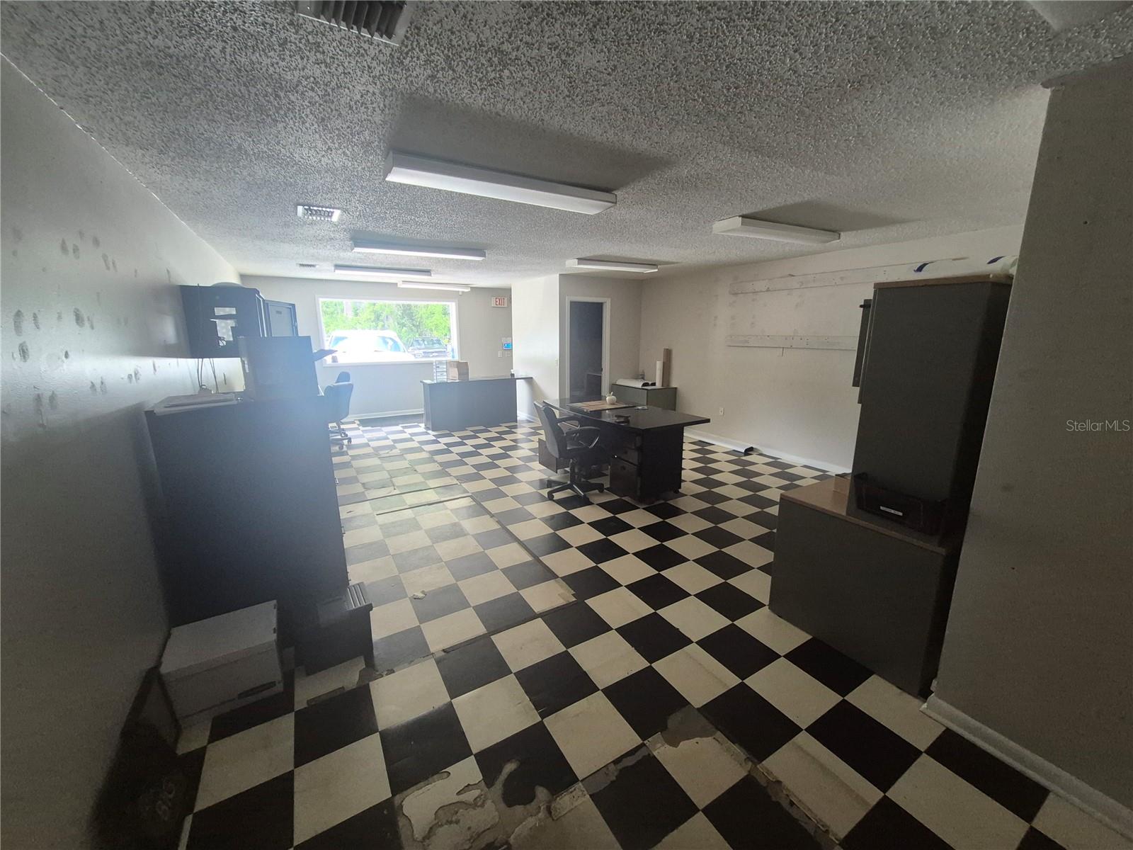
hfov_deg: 106.2
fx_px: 425
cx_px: 566
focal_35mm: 13
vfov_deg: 89.9
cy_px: 425
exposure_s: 1/60
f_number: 2.2
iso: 400
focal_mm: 1.74
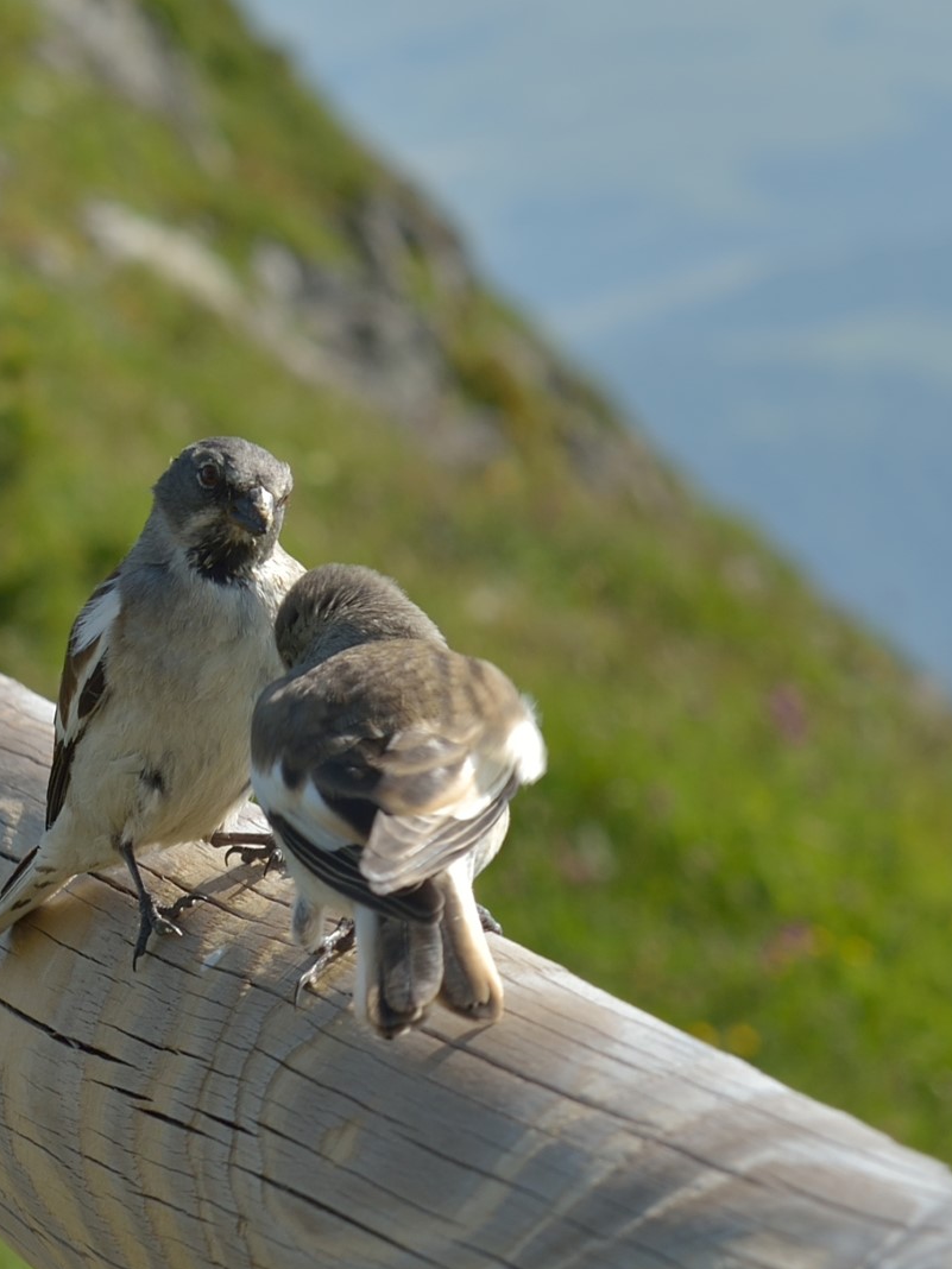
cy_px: 640
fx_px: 3740
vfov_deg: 19.3
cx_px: 420
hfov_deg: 14.5
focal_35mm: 102
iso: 100
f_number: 9
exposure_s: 1/320
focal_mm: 70
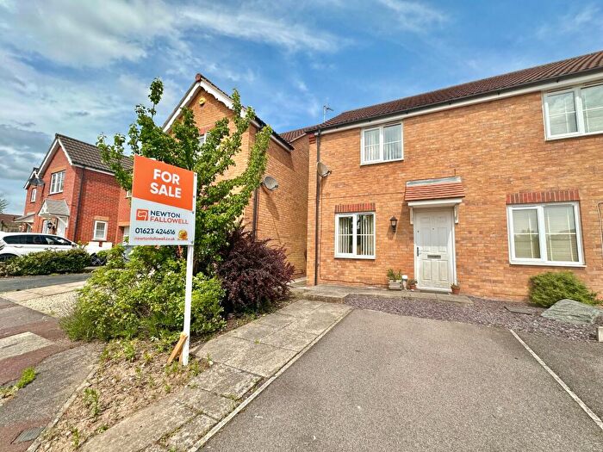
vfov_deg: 85.7
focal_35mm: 14
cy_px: 226
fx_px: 244
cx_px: 302
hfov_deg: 102.1
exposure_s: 1/1221
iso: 50
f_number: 2.2
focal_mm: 2.22
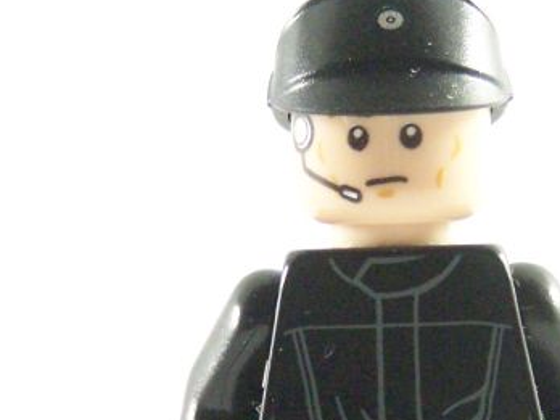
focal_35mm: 344
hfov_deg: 5.8
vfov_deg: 4.3
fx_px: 5565
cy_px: 354
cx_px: 412
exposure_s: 1/45
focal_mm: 19.4
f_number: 3.2
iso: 400
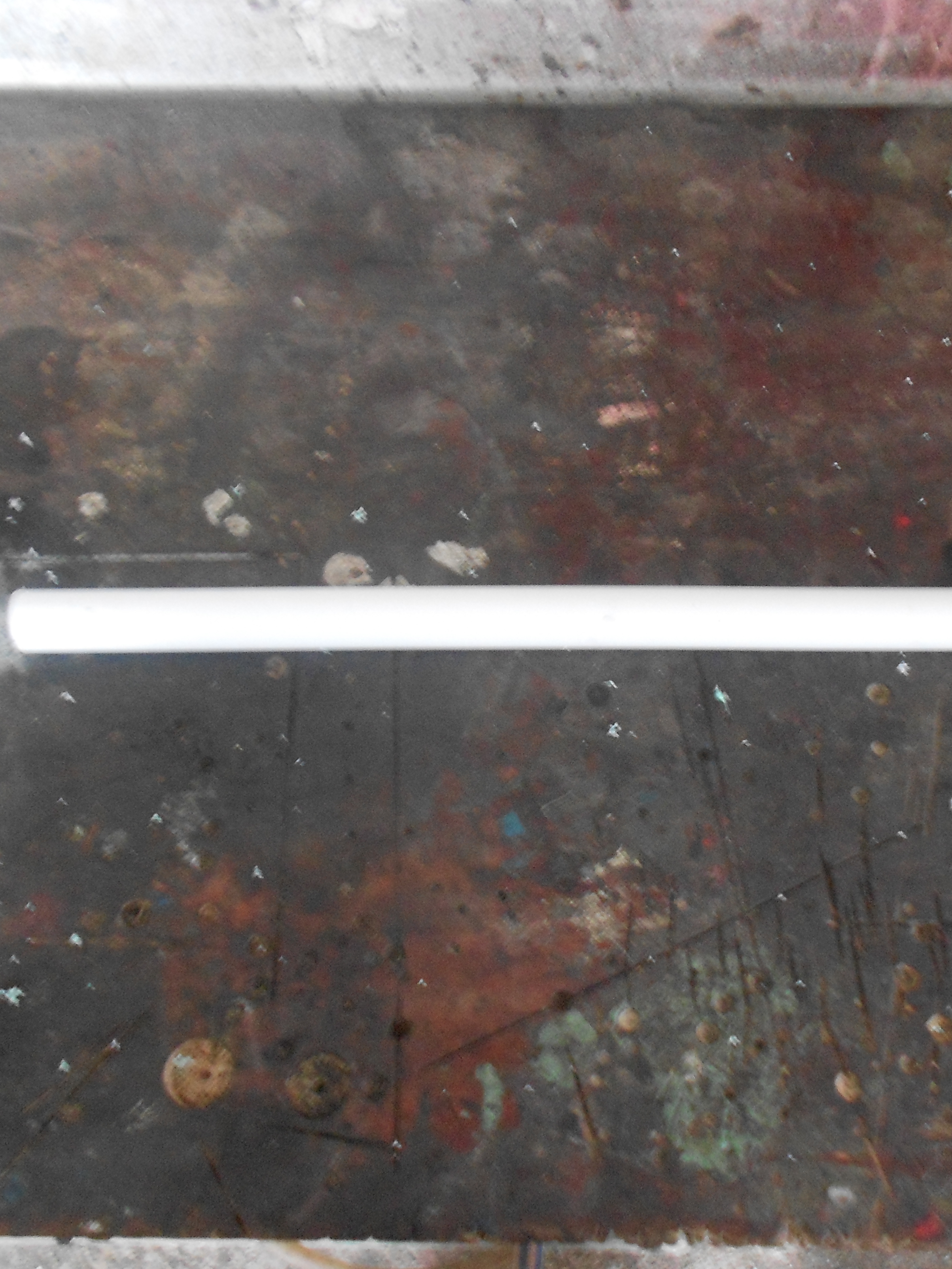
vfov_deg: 52.6
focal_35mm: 35
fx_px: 1283
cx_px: 573
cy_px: 633
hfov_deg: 40.5
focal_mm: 4.6
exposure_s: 1/2
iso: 400
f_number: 3.2
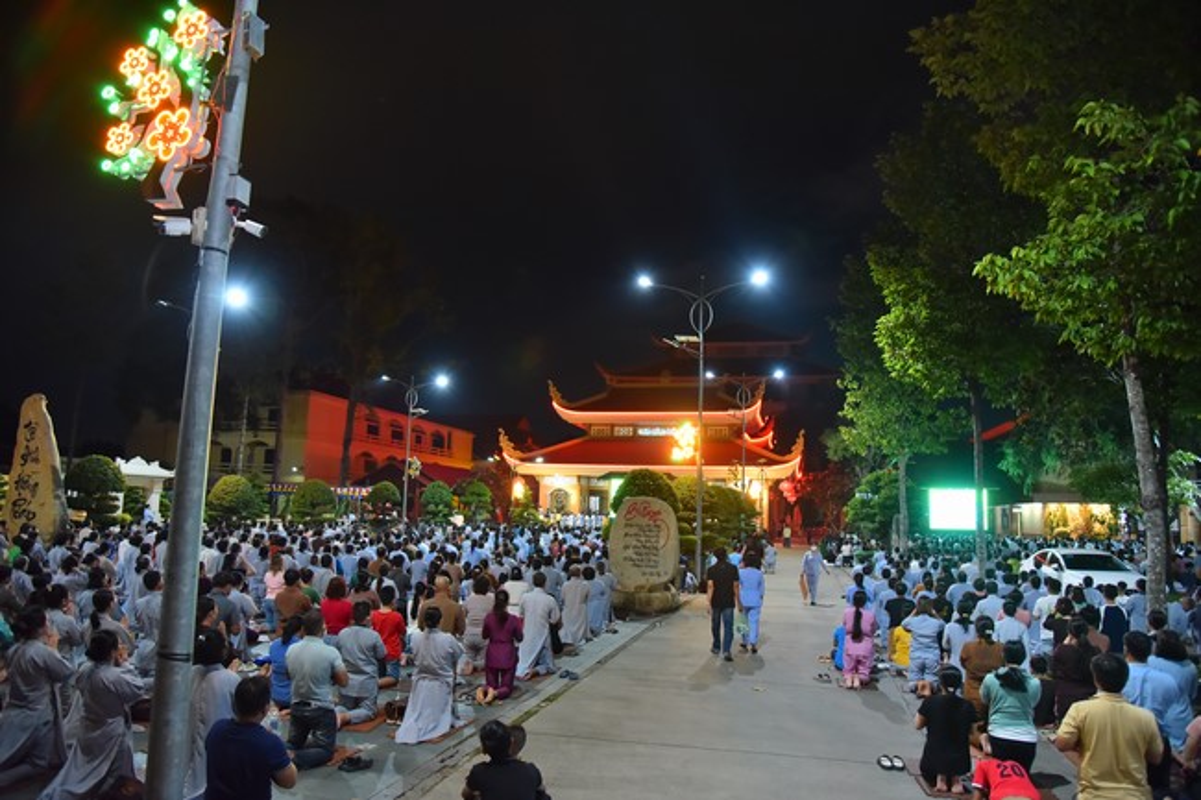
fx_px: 800
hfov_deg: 73.8
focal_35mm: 24
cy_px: 400
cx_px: 600
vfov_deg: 53.1
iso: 2000
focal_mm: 24
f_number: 4
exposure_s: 1/50
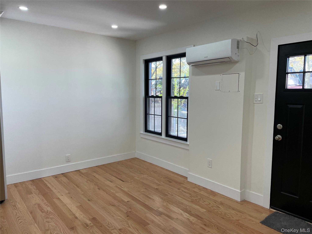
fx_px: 234
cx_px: 156
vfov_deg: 53.1
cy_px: 117
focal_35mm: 26
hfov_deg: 67.3
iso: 80
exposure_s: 1/120
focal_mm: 4.2
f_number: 1.6
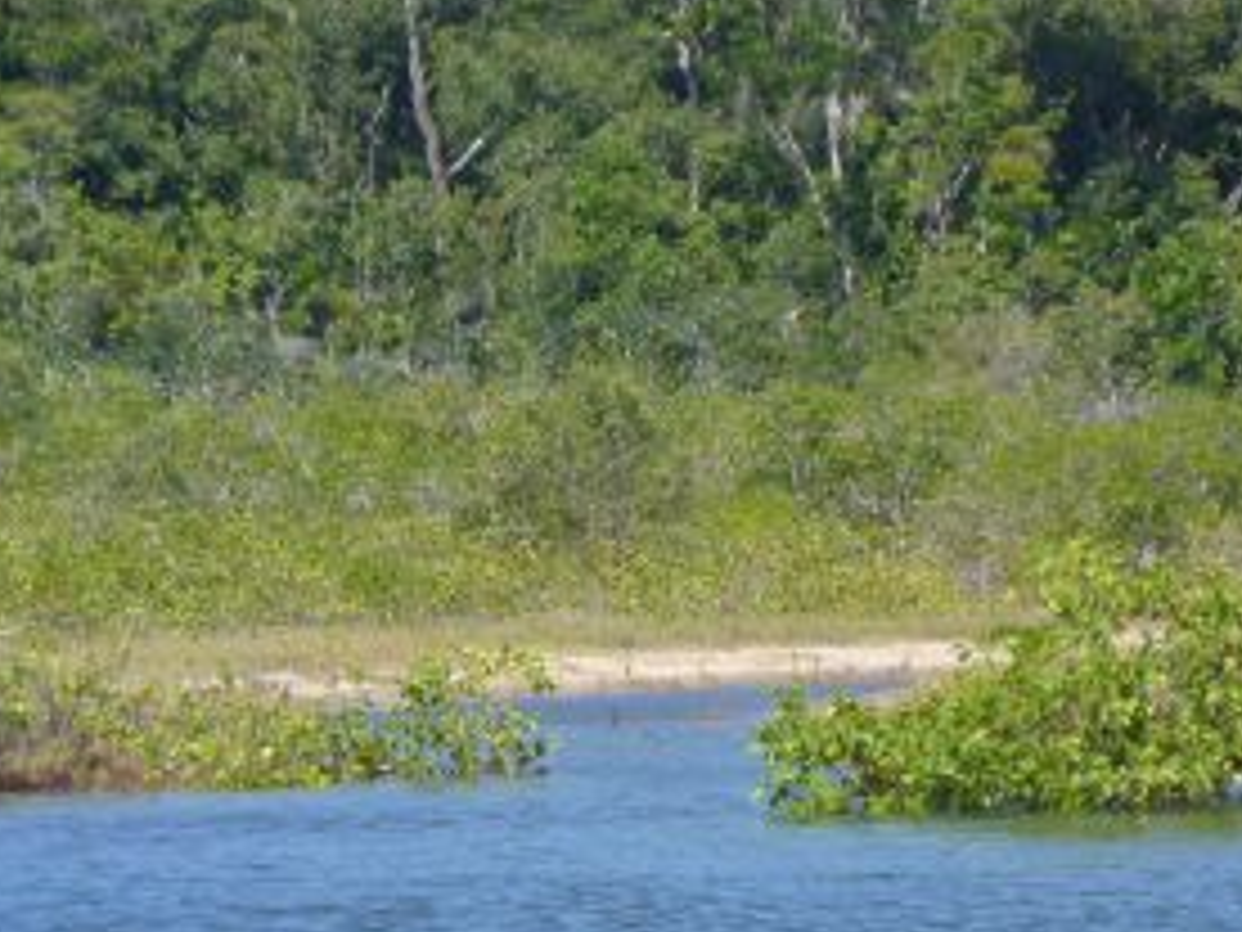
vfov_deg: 4.6
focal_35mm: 320
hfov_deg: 6.2
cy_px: 626
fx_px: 11481
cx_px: 547
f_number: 5.9
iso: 100
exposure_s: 1/250
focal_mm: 22.8
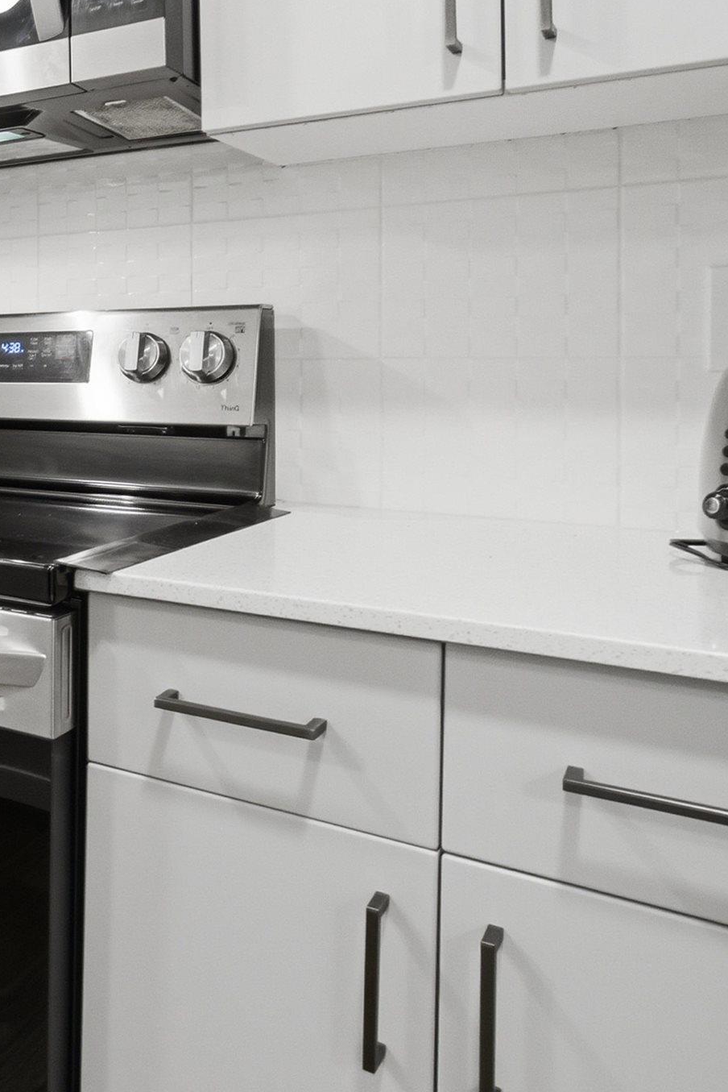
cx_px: -302
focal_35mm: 34
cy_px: 383
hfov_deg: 28.6
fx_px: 1031
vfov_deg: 54.9
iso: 400
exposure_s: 1/40
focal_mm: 10
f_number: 8
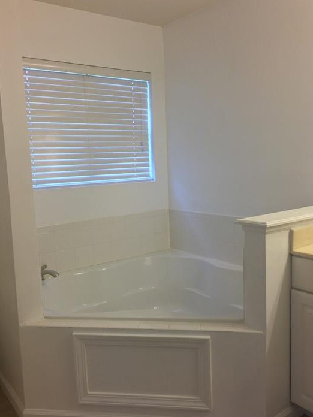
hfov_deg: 44.2
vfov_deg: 56.8
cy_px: 213
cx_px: 151
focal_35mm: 32
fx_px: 386
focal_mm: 4.15
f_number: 2.2
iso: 32
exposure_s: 1/40
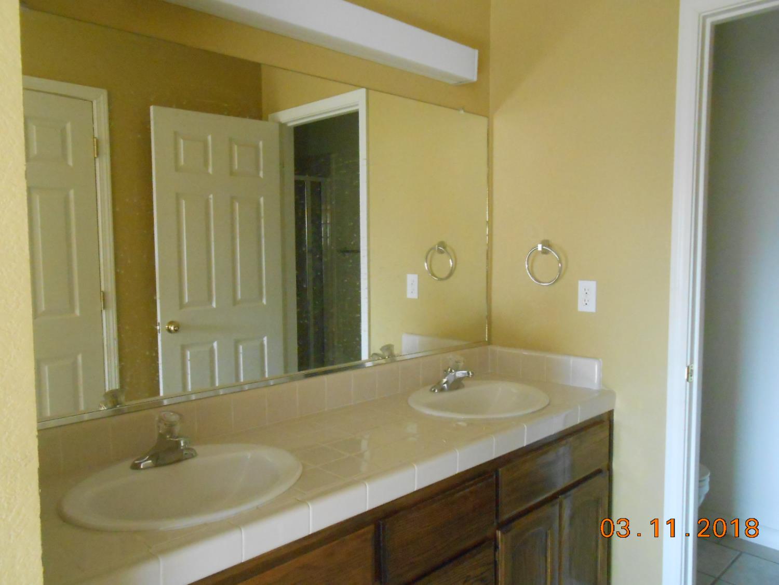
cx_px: 390
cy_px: 292
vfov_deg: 53.1
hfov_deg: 67.3
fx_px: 585
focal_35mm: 26
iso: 800
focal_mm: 4.6
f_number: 3.5
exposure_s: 1/80
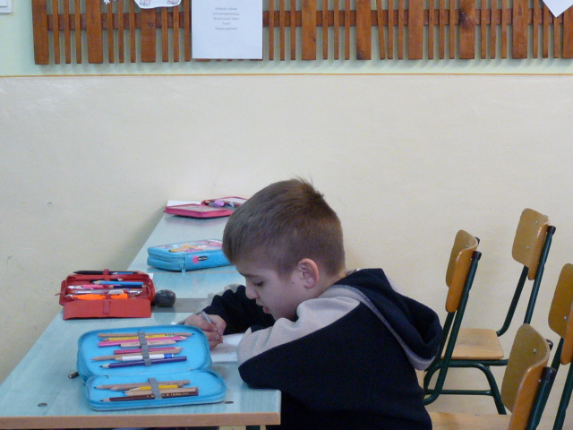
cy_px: 215
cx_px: 286
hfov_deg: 22.0
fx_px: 1473
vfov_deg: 16.6
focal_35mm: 89
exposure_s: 1/30
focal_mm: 9
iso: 400
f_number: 3.2
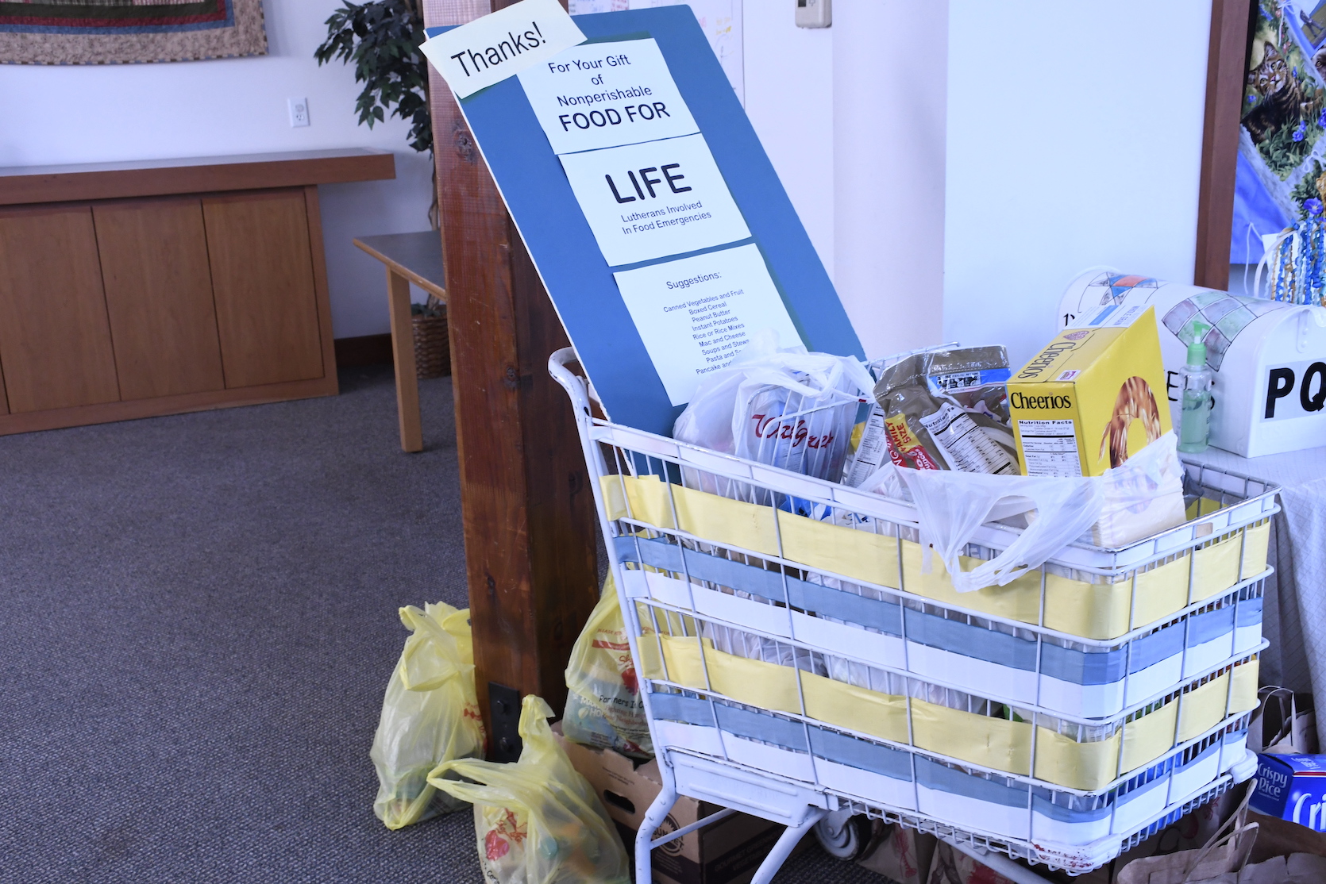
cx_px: 663
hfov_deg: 48.5
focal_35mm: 40
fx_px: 1473
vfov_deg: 33.4
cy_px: 442
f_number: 10
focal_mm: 27
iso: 1600
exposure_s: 1/40
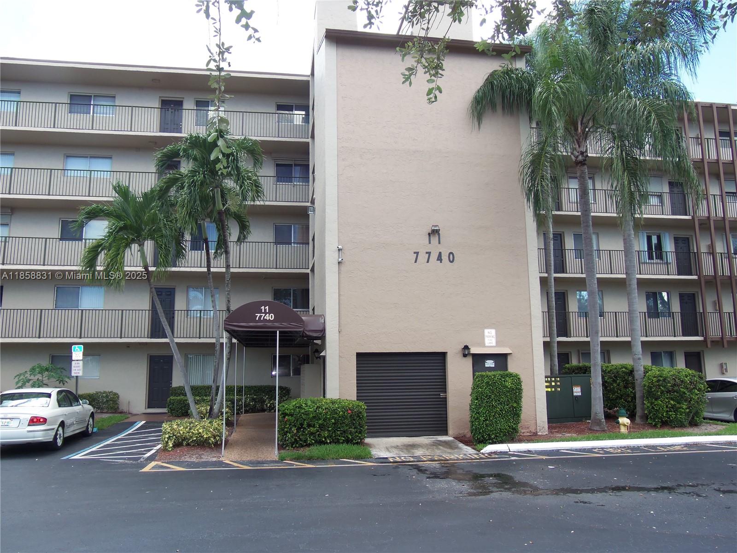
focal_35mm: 26
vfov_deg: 53.1
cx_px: 368
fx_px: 554
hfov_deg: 67.3
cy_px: 276
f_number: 3.2
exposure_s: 1/200
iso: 64
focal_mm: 4.7
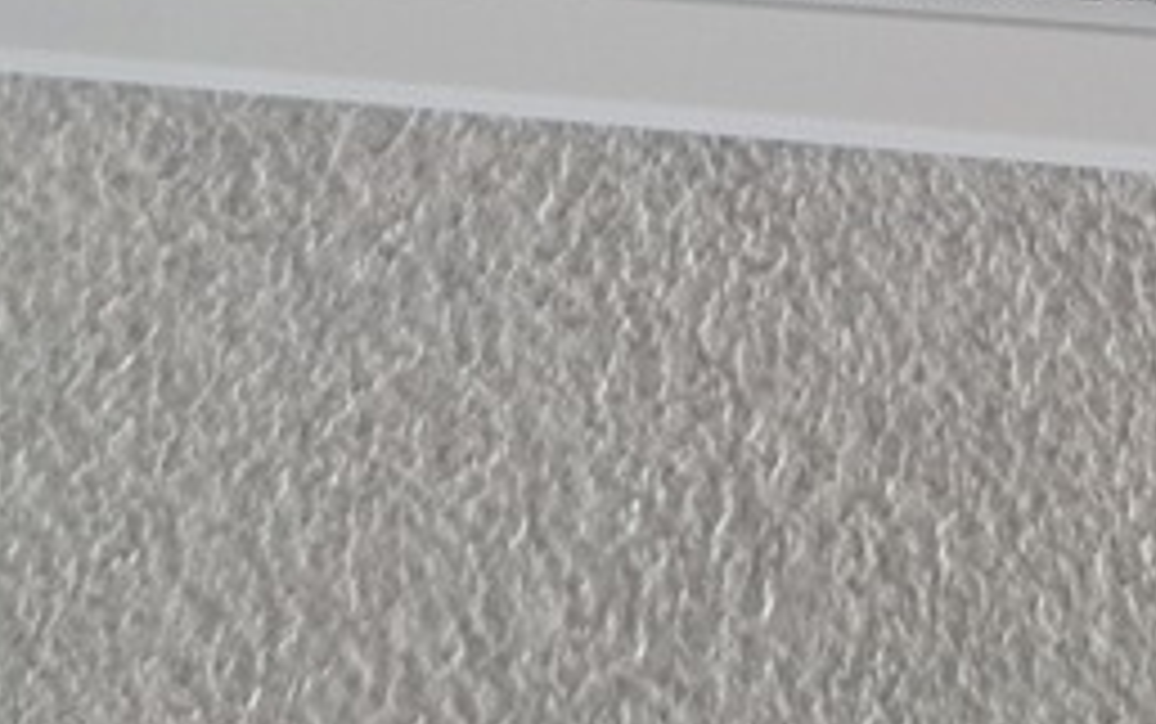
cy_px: -675
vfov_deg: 12.3
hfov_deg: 21.2
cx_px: 1129
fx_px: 2995
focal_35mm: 95
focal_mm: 5.23
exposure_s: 1/50
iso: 250
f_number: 1.8
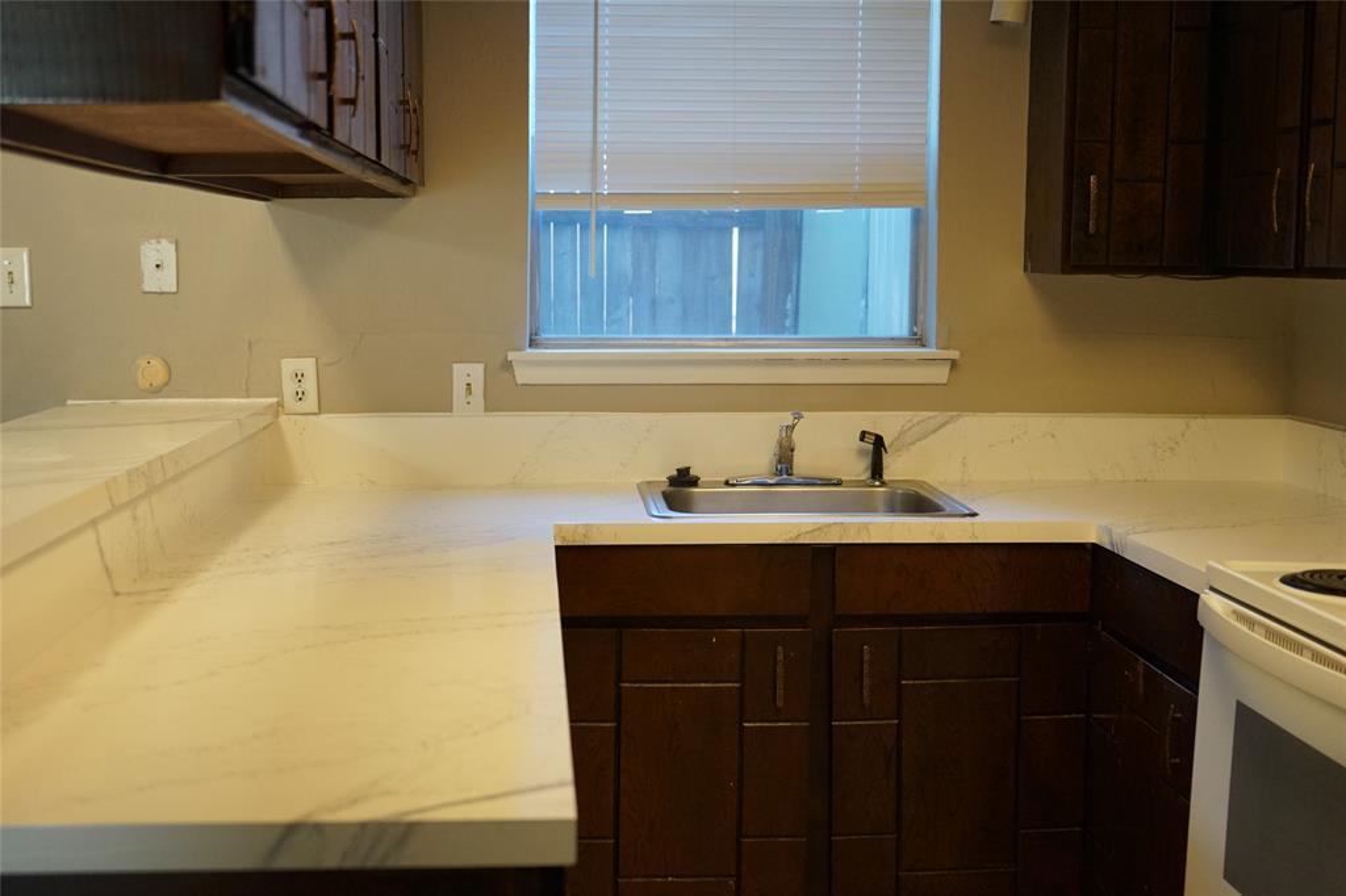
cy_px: 448
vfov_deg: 29.2
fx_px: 1719
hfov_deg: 42.8
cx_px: 673
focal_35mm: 46
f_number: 4.5
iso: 2500
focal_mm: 46
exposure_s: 1/160
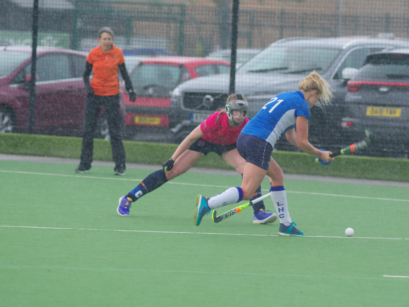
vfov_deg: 4.4
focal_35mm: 335
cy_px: 153
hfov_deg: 5.9
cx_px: 230
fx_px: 3958
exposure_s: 1/500
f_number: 3.5
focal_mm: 200
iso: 800
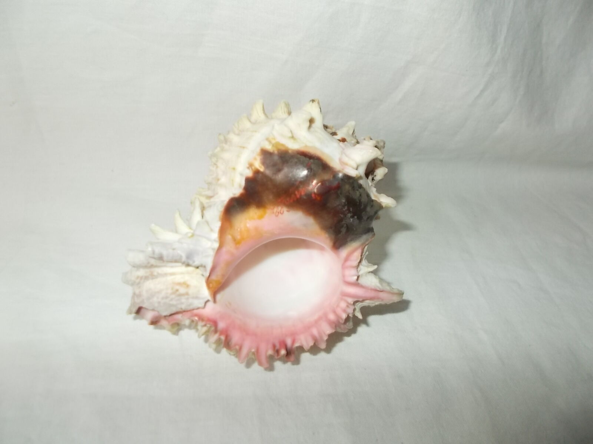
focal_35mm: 26
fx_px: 445
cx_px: 296
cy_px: 222
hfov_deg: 67.3
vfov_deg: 53.1
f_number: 3.2
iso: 200
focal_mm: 4.6
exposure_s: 1/25
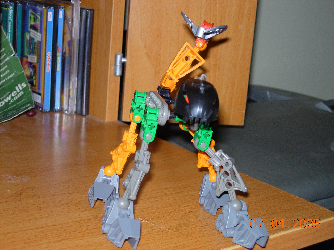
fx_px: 695
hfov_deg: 27.0
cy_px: 125
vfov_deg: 20.4
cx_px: 167
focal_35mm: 72
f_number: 3.7
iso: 79
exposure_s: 1/64
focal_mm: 14.9
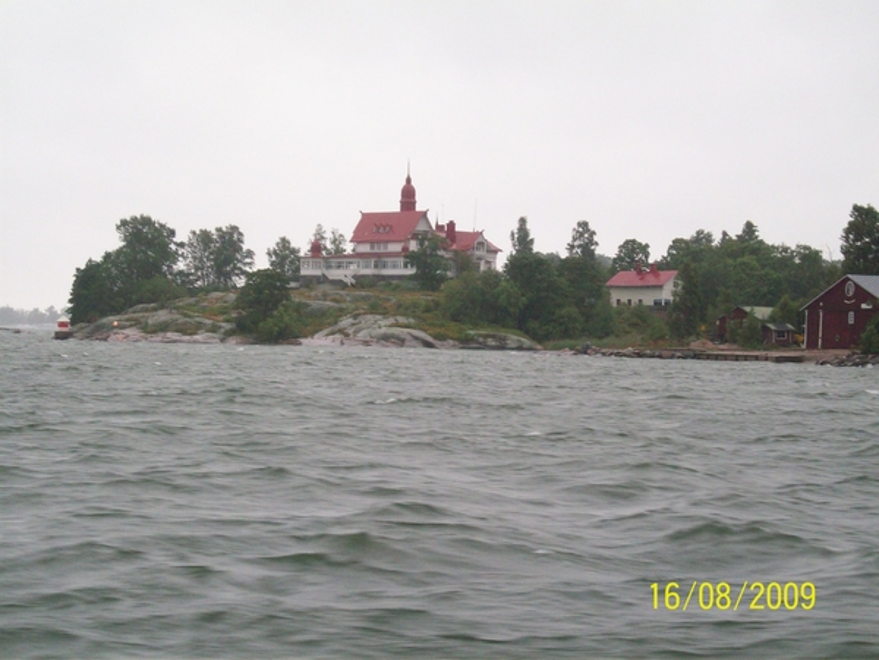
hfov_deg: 25.3
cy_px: 330
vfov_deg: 19.1
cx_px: 440
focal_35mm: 77
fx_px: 1955
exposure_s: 1/41.1
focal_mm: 12.8
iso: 160
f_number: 4.2
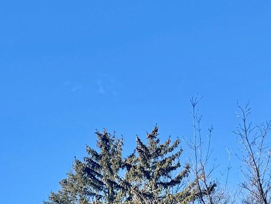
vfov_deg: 13.3
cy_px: 383
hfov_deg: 17.0
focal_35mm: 99
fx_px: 775
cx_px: -190
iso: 80
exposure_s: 1/1597
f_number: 1.78
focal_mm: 6.76
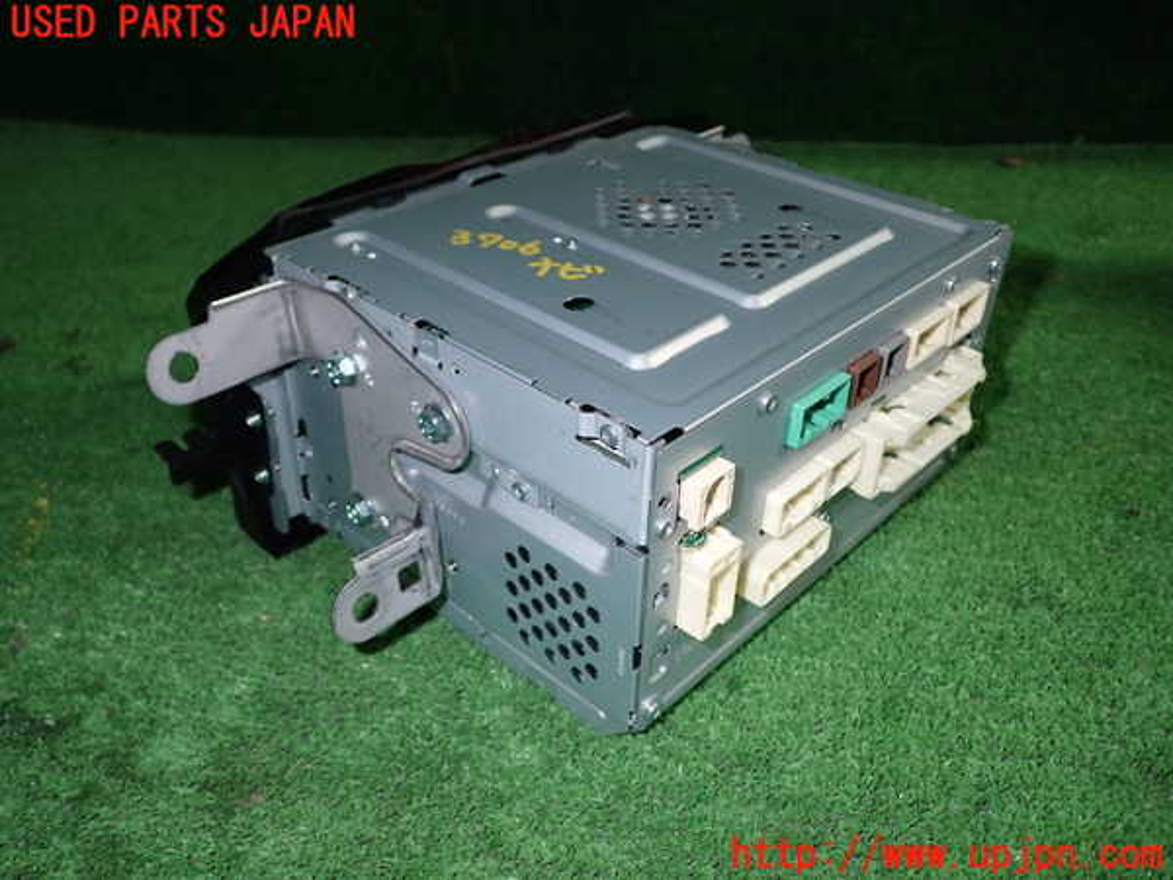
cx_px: 586
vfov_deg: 46.8
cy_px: 440
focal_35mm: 30
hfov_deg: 60.0
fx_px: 1017
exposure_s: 1/30
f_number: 6.3
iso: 200
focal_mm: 5.4
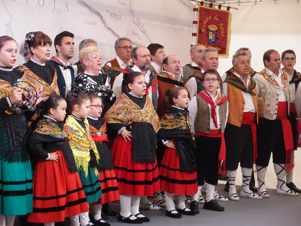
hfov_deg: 25.3
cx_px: 150
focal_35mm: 77
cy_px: 113
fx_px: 670
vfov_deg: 19.1
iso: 200
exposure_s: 1/60
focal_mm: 16.63
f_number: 2.3
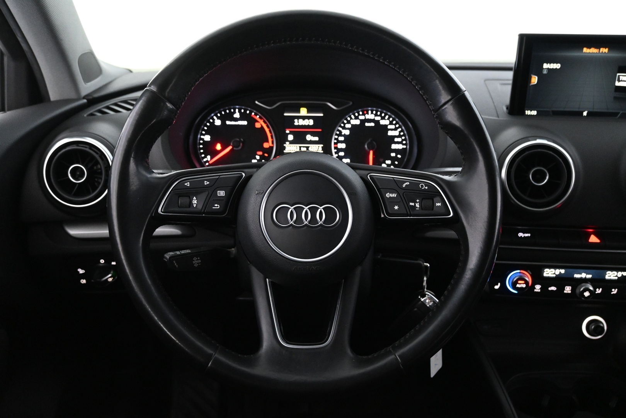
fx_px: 548
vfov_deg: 41.7
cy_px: 209
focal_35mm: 32
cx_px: 313
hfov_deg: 59.5
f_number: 4
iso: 3600
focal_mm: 21
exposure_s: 1/30
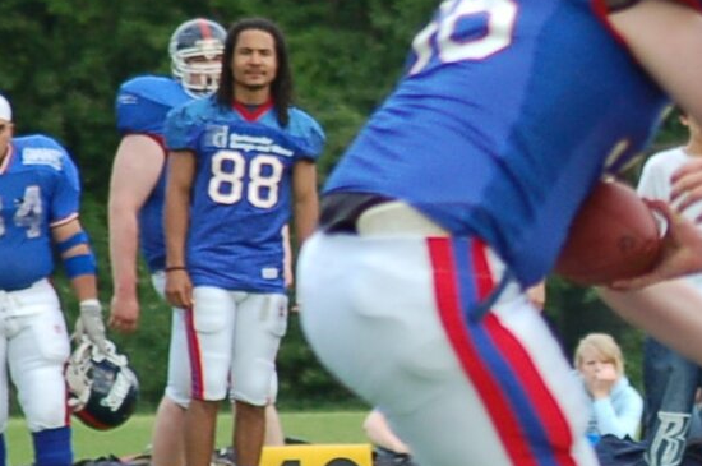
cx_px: 1274
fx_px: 14019
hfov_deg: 2.9
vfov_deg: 1.9
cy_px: 239
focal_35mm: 720
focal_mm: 120
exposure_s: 1/640
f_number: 4.2
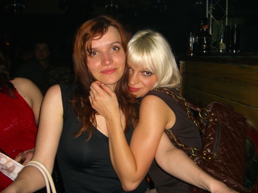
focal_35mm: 38
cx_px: 129
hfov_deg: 49.0
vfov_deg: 37.7
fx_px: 283
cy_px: 96
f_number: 2.8
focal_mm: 7.9
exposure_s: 1/60
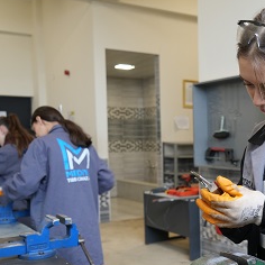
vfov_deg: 31.4
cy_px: 179
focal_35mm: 54
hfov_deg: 30.3
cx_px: 238
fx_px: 468
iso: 250
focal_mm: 25
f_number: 4
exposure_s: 1/30
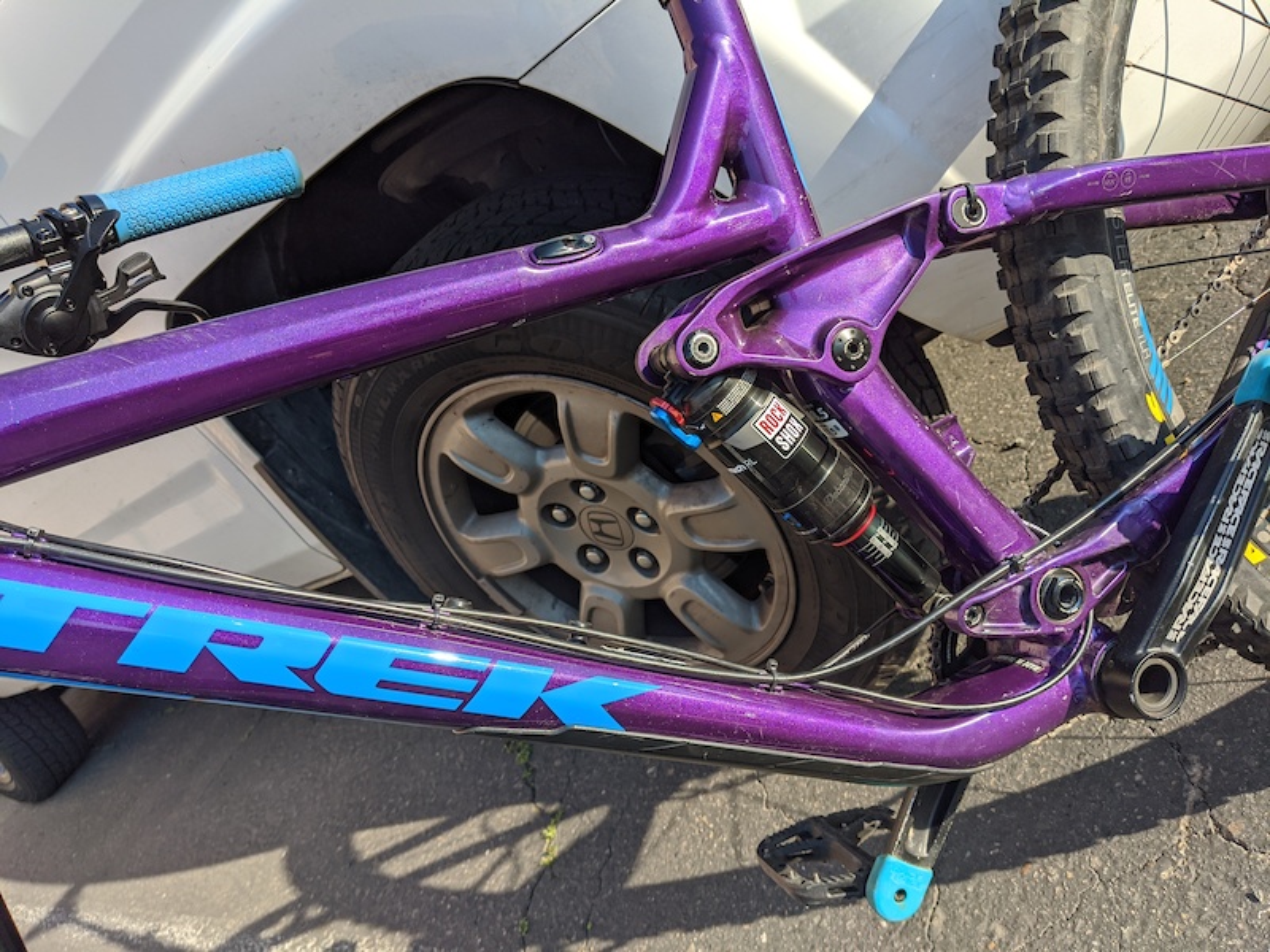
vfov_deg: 51.4
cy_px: 476
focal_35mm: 27
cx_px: 635
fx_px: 991
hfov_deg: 65.3
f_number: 1.73
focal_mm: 4.38
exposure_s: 1/1805
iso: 53
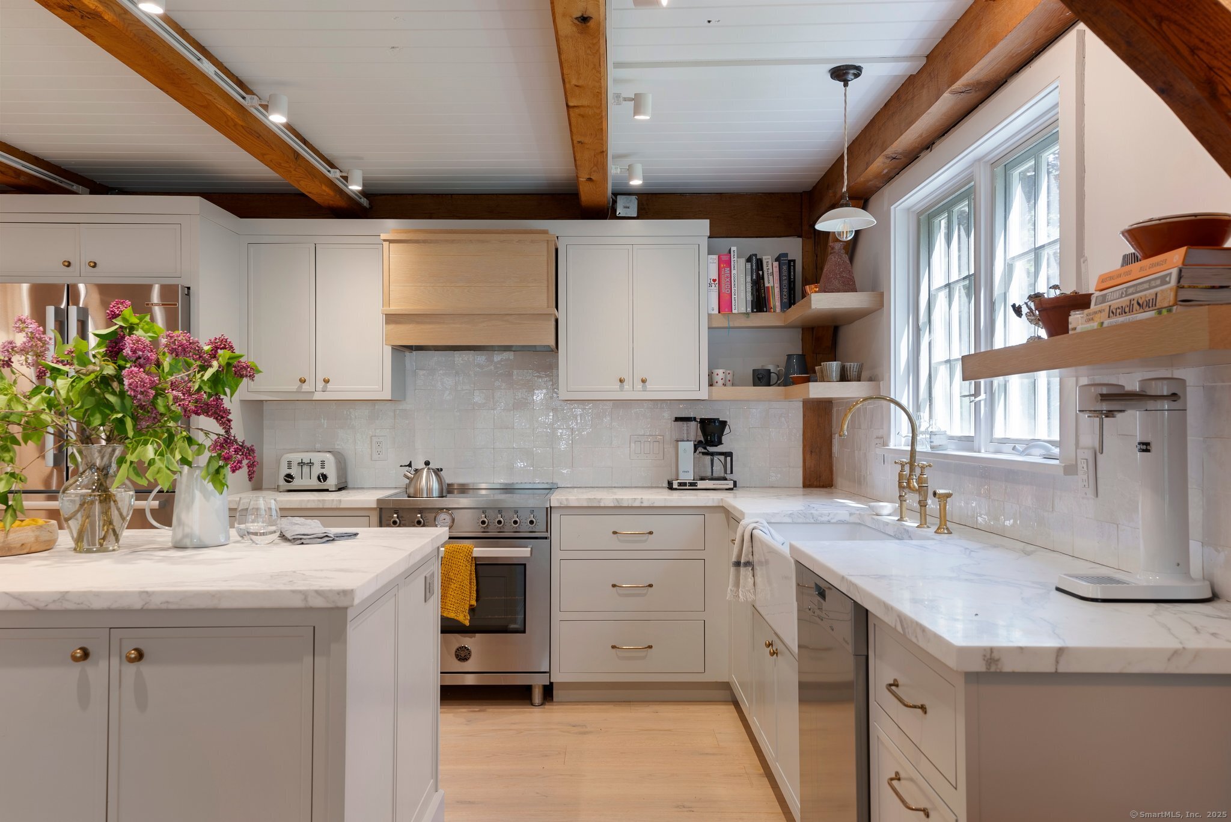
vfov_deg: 62.0
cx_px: 616
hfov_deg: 84.0
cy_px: 411
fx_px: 684
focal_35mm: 20
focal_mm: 20
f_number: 7.1
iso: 80
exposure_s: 1/1.67
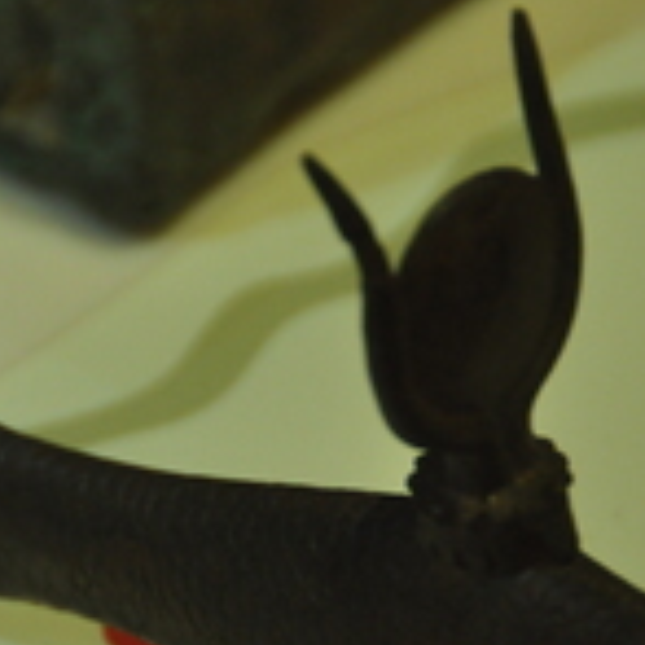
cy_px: 518
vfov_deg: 2.3
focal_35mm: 763
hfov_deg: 2.3
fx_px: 16085
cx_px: 342
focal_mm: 200
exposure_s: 1/30
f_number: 5.6
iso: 1000
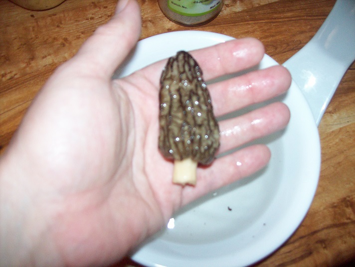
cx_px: 178
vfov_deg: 39.7
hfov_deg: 51.4
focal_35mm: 36
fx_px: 369
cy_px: 134
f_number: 2.7
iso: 140
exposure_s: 1/64
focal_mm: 6
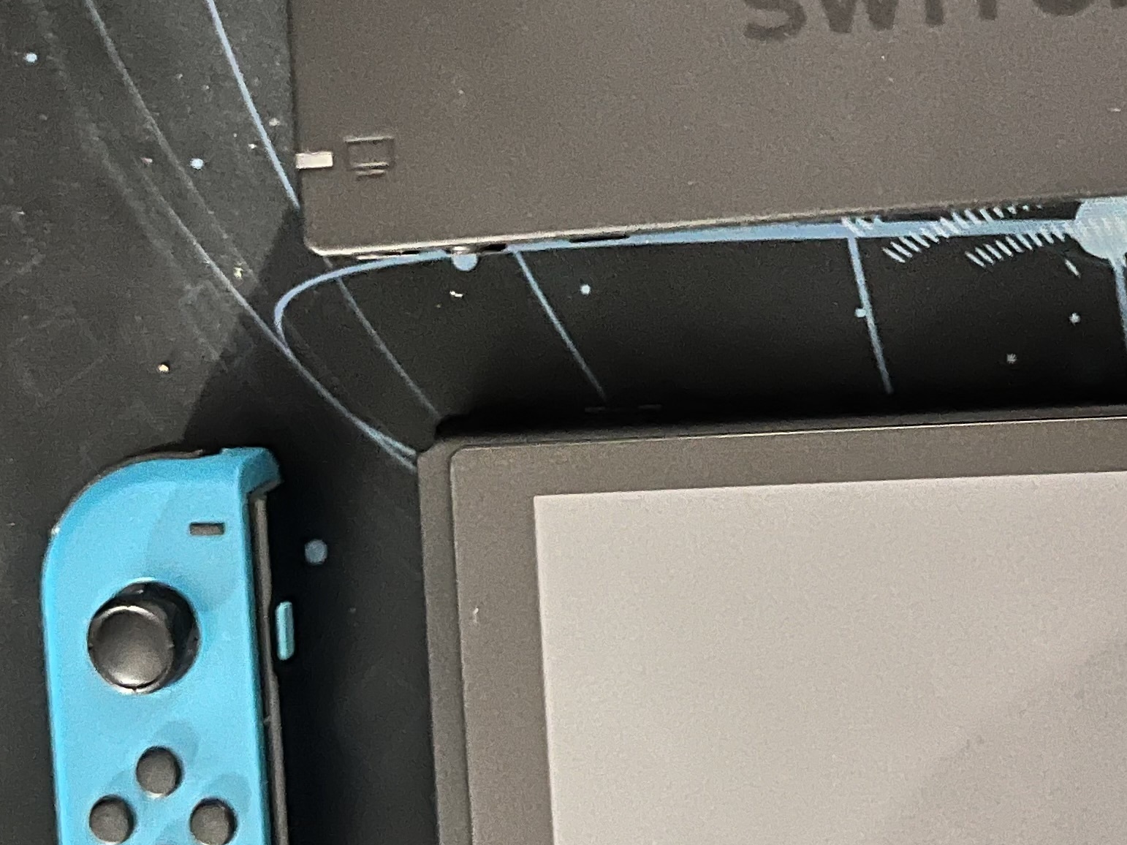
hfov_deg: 28.1
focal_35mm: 68
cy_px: 131
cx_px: 877
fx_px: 2214
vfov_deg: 21.3
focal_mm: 5.1
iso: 640
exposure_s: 1/9
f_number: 1.6
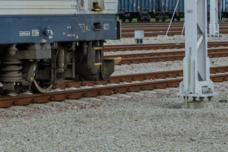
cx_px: -254
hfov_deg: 8.4
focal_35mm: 229
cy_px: -108
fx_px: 1452
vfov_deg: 5.9
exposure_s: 1/500
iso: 200
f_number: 9
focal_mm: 32
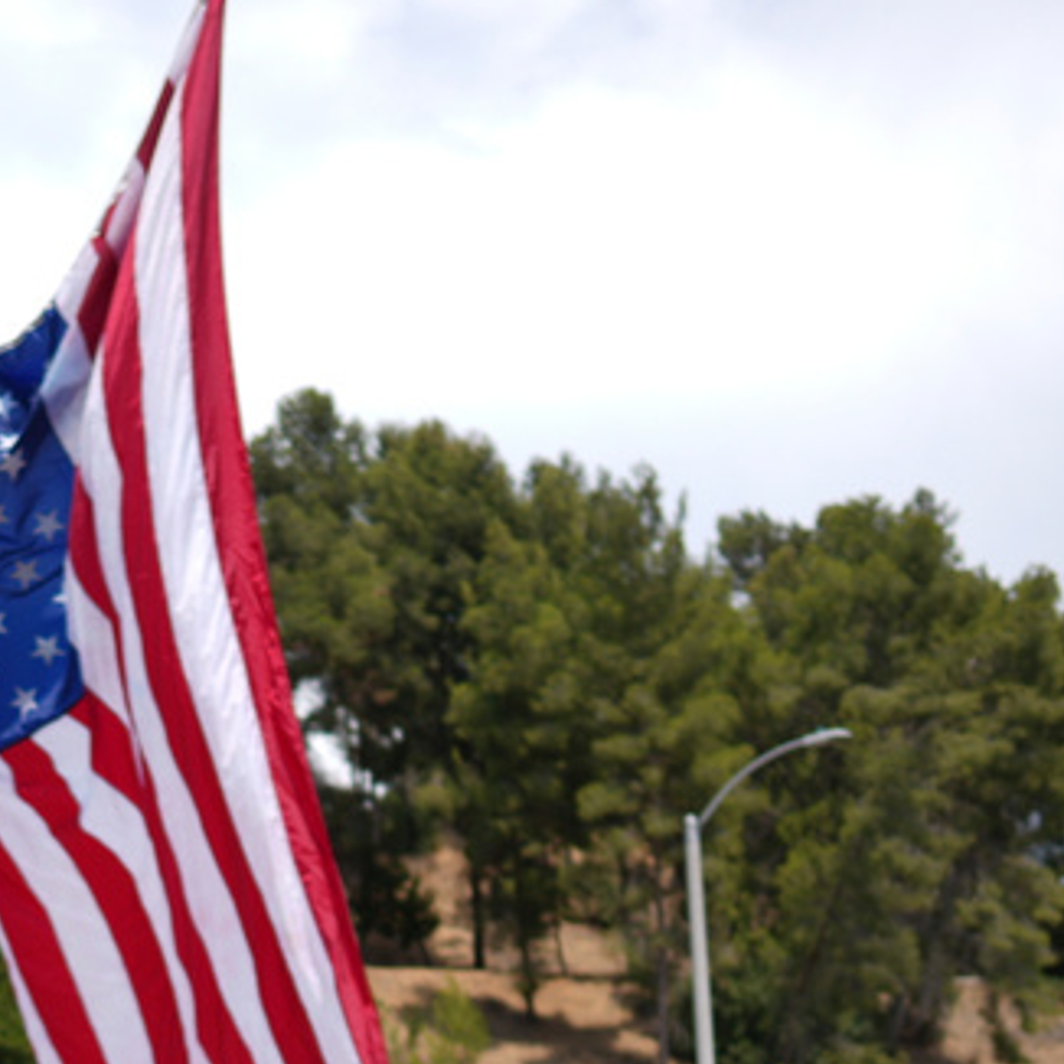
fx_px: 2226
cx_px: -72
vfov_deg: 25.5
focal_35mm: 64
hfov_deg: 25.2
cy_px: 1067
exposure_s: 1/2500
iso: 50
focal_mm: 24
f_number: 1.4
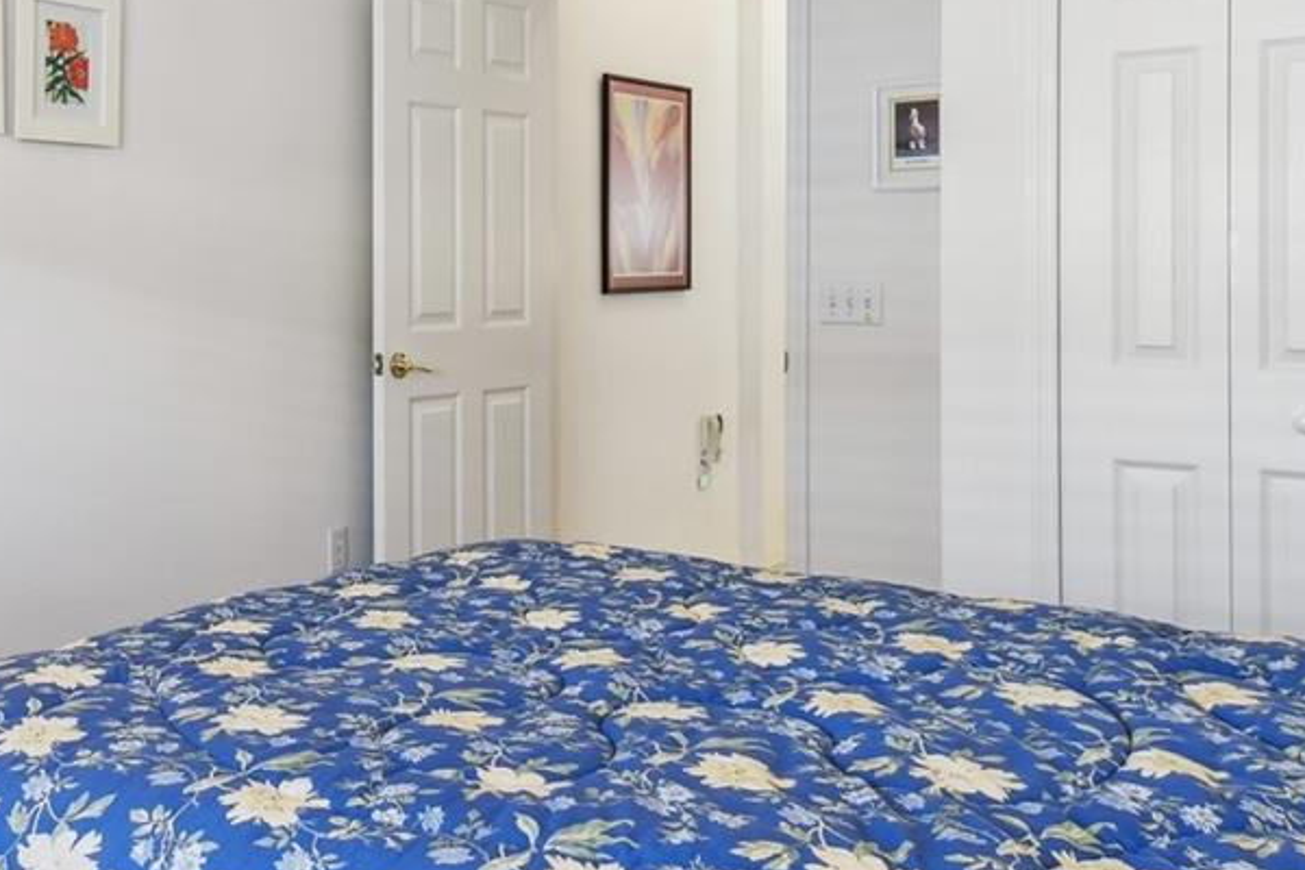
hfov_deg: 47.0
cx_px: 352
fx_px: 1450
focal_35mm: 40
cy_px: 241
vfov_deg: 32.9
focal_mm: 10
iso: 100
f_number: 7.1
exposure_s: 1/4
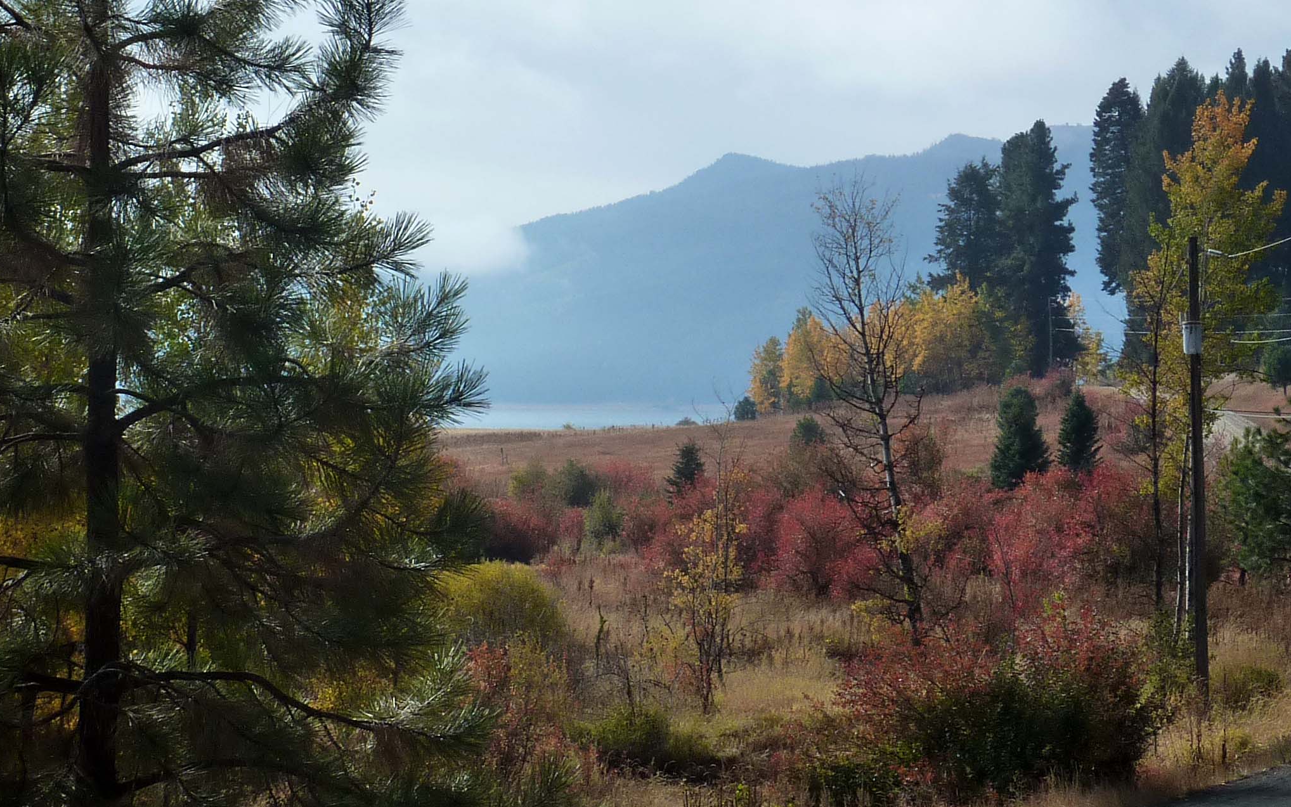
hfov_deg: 16.2
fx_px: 4539
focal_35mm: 129
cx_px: 643
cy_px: 375
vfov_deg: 10.2
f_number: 5.6
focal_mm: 11
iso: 125
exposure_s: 1/400
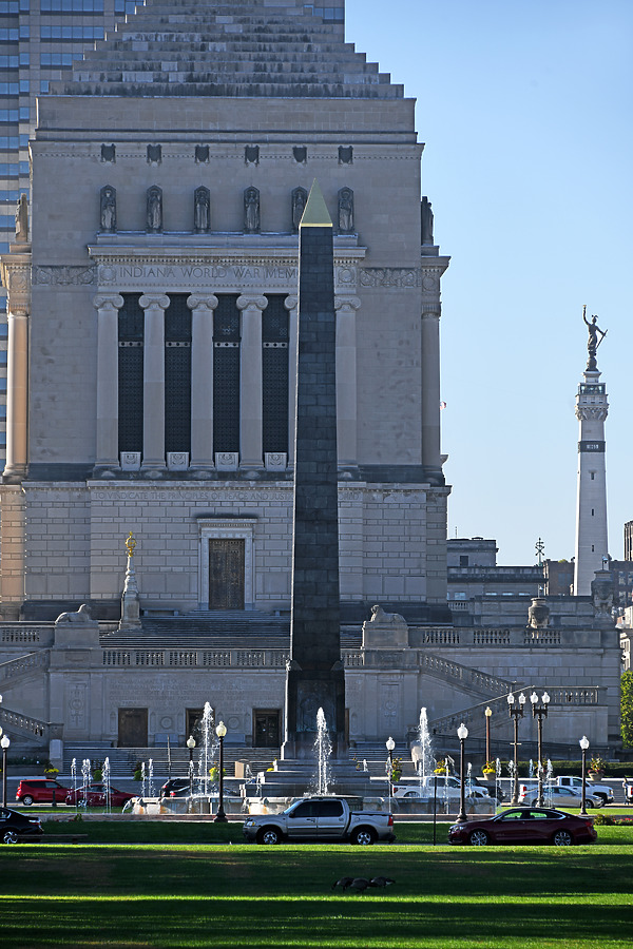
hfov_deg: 6.5
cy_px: 474
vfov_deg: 9.8
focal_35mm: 210
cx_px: 316
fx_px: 5538
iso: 100
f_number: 8
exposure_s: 1/250
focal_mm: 210
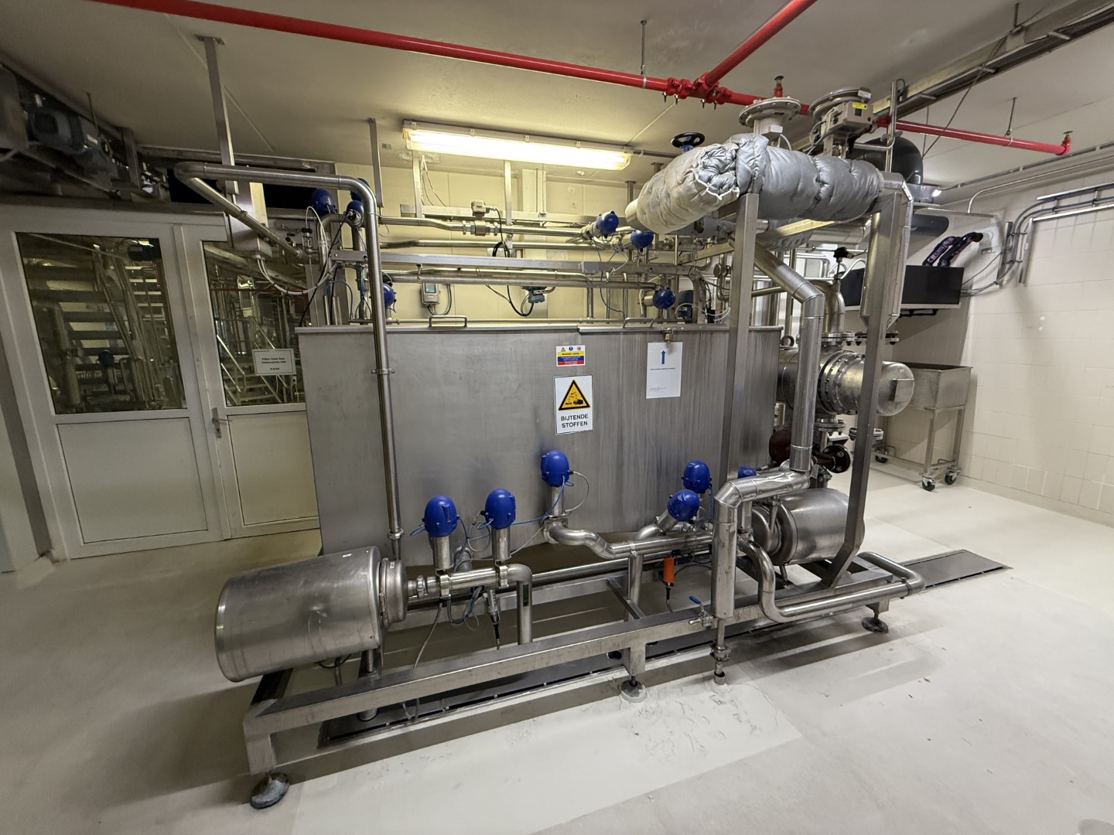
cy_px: 418
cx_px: 557
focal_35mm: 14
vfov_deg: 85.7
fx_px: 451
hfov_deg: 102.1
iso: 320
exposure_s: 1/100
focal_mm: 2.22
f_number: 2.2
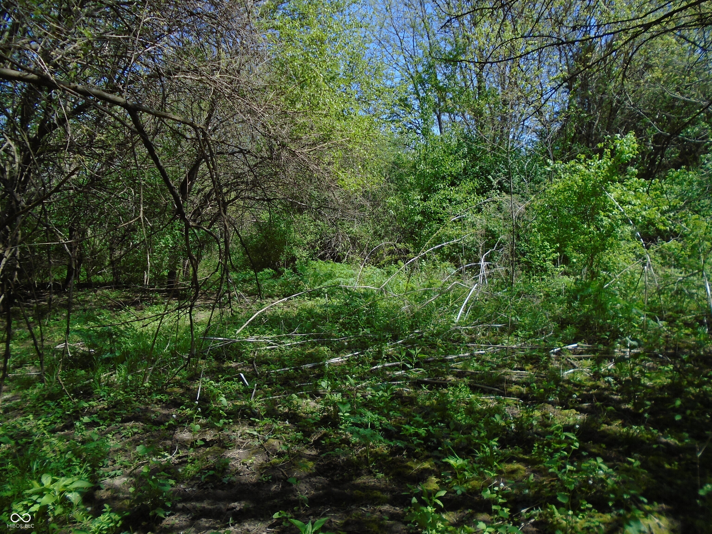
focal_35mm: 26
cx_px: 356
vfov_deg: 53.1
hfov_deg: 67.3
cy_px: 267
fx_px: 535
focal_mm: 4.6
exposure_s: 1/640
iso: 100
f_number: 3.2
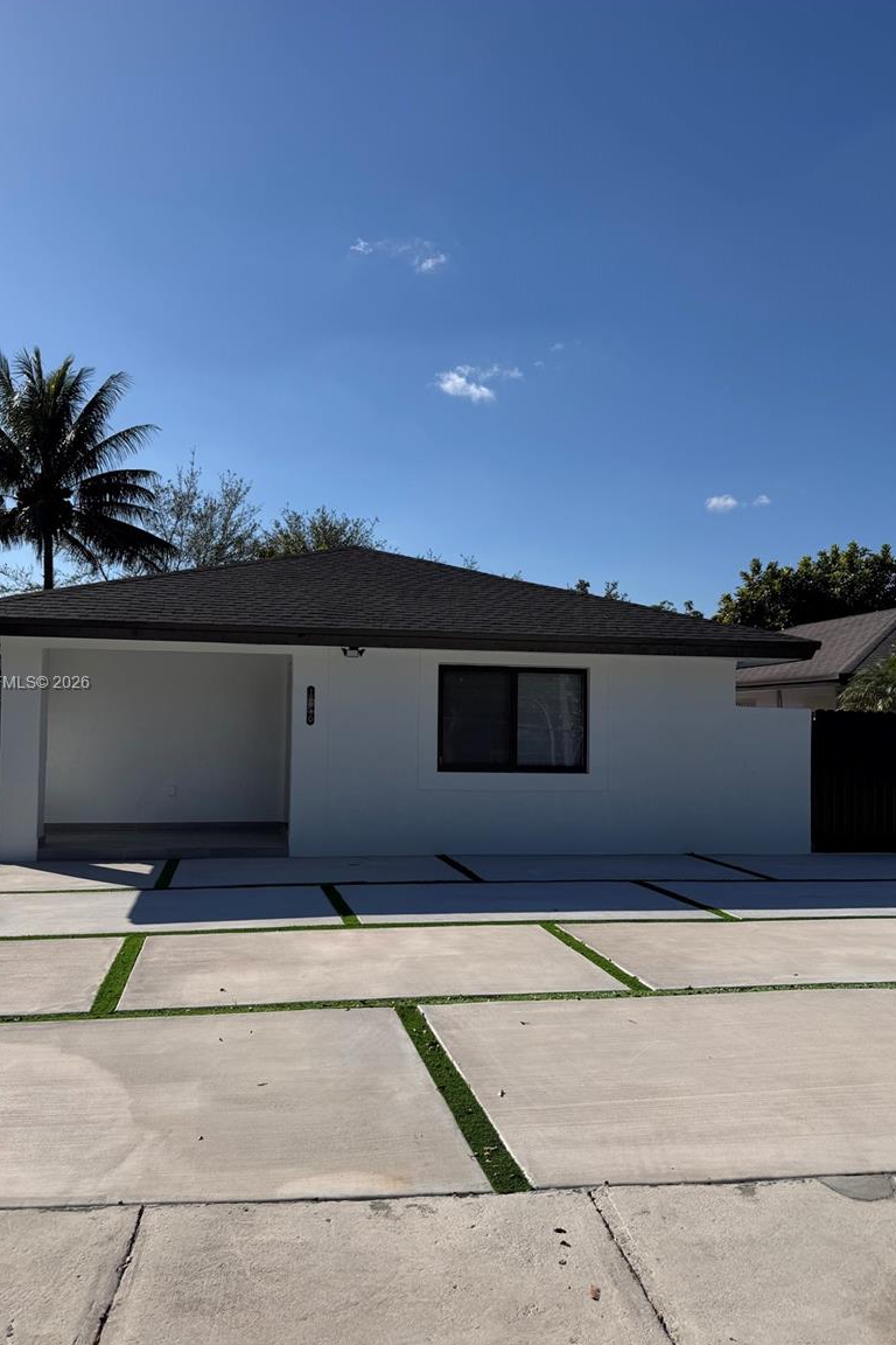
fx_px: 971
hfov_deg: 49.5
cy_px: 684
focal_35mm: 26
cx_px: 399
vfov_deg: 69.4
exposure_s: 1/8130
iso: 80
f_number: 1.78
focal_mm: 6.76
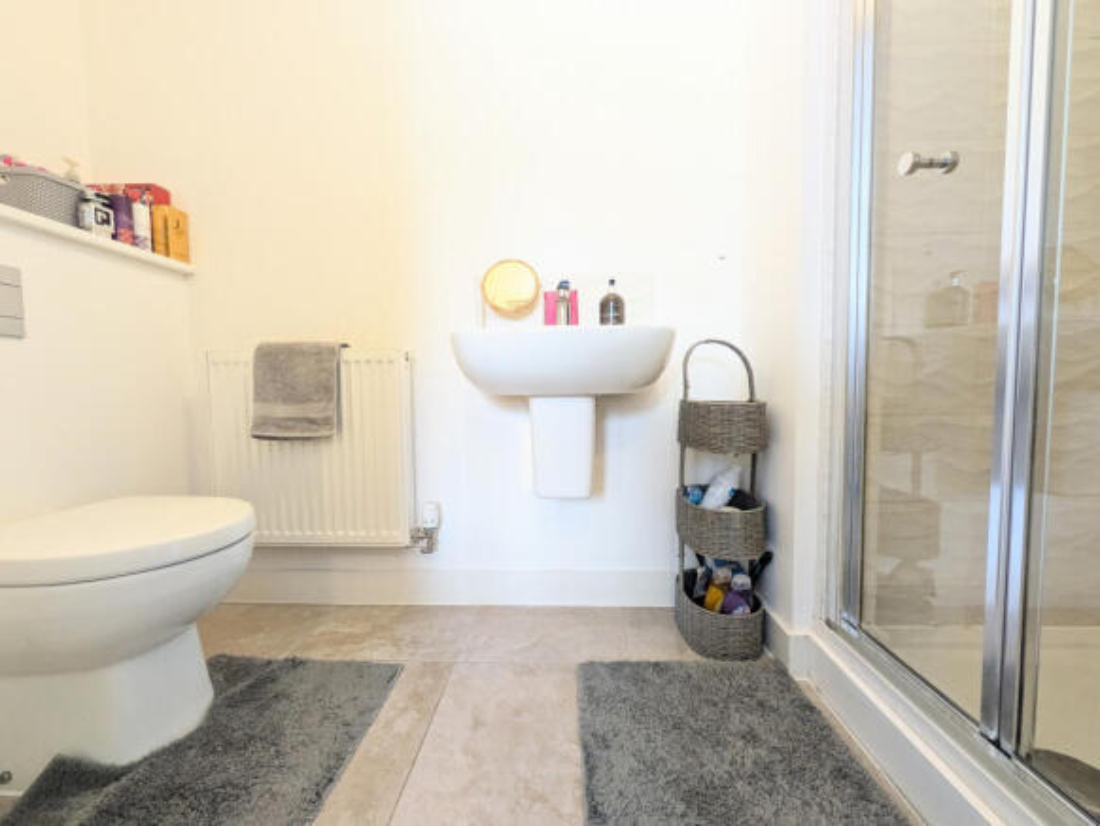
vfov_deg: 85.7
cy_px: 413
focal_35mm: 14
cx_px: 550
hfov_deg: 102.0
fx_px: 445
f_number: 2.2
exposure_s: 1/50
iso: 686
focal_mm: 1.83
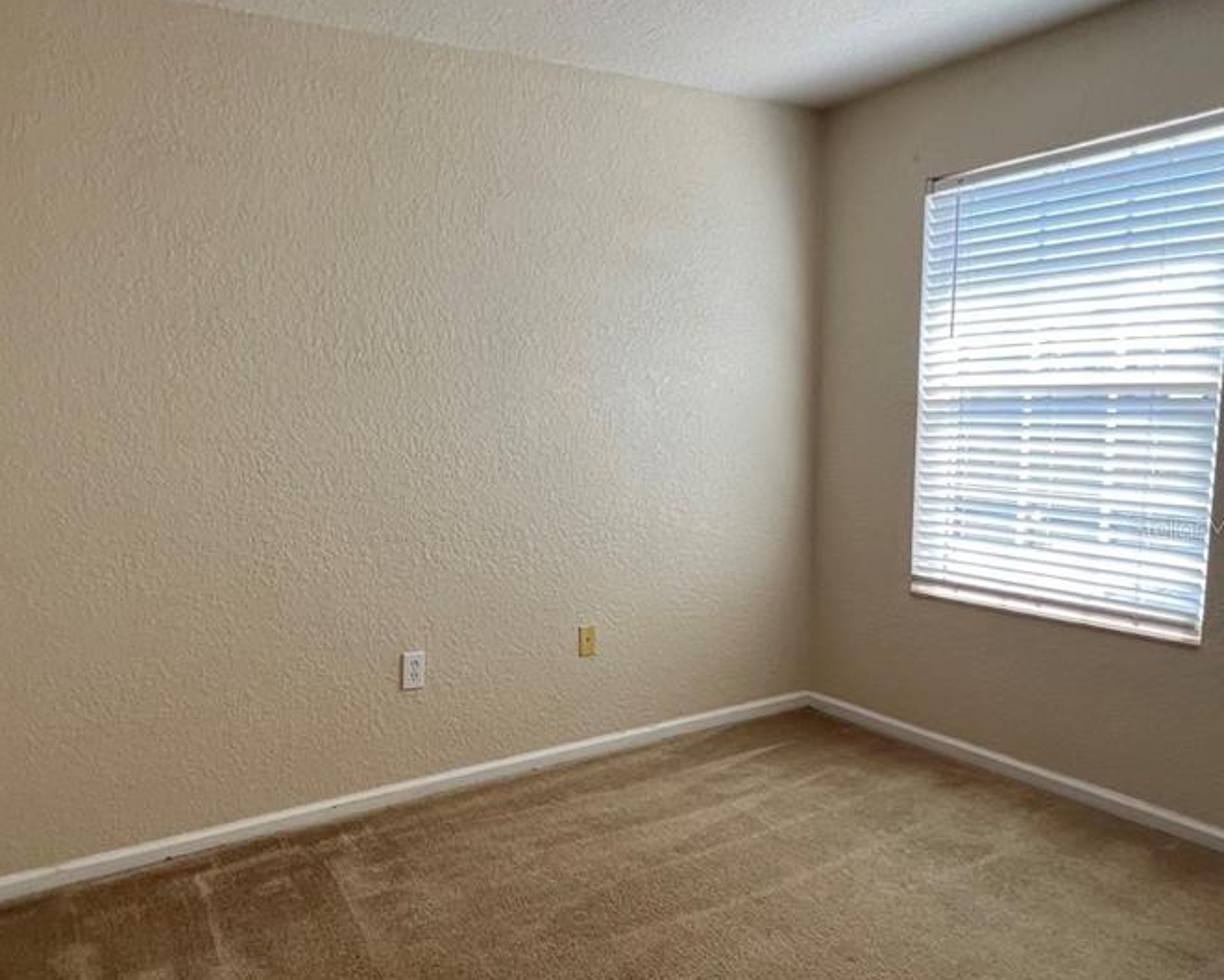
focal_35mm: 23
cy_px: 527
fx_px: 833
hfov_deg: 70.9
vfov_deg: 60.8
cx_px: 429
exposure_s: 1/99
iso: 40
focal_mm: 1.57
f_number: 1.8
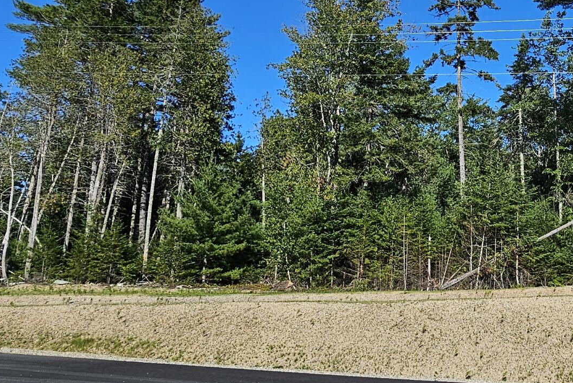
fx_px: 605
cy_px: 134
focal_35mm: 38
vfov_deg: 34.8
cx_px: 516
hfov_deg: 45.8
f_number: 2.2
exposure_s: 1/2204
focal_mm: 2.2
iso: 50
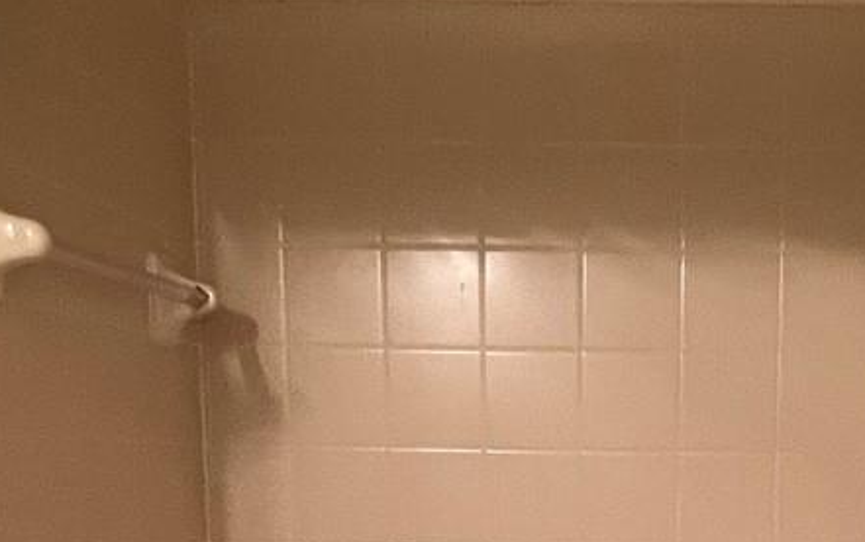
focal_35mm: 50
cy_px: 628
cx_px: 698
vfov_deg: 23.8
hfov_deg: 38.7
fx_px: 1179
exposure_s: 1/60
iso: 250
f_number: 1.8
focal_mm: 1.57
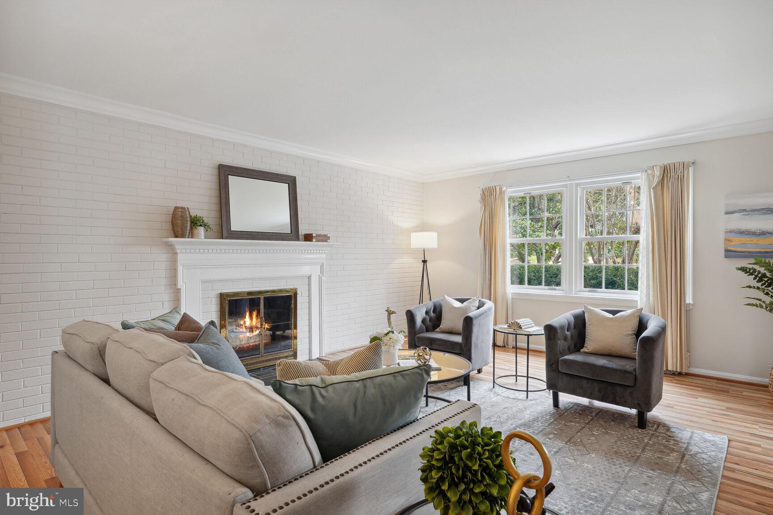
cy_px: 258
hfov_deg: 85.4
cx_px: 386
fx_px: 419
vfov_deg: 63.2
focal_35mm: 20
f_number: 8
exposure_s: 1/5
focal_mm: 19.5
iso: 200
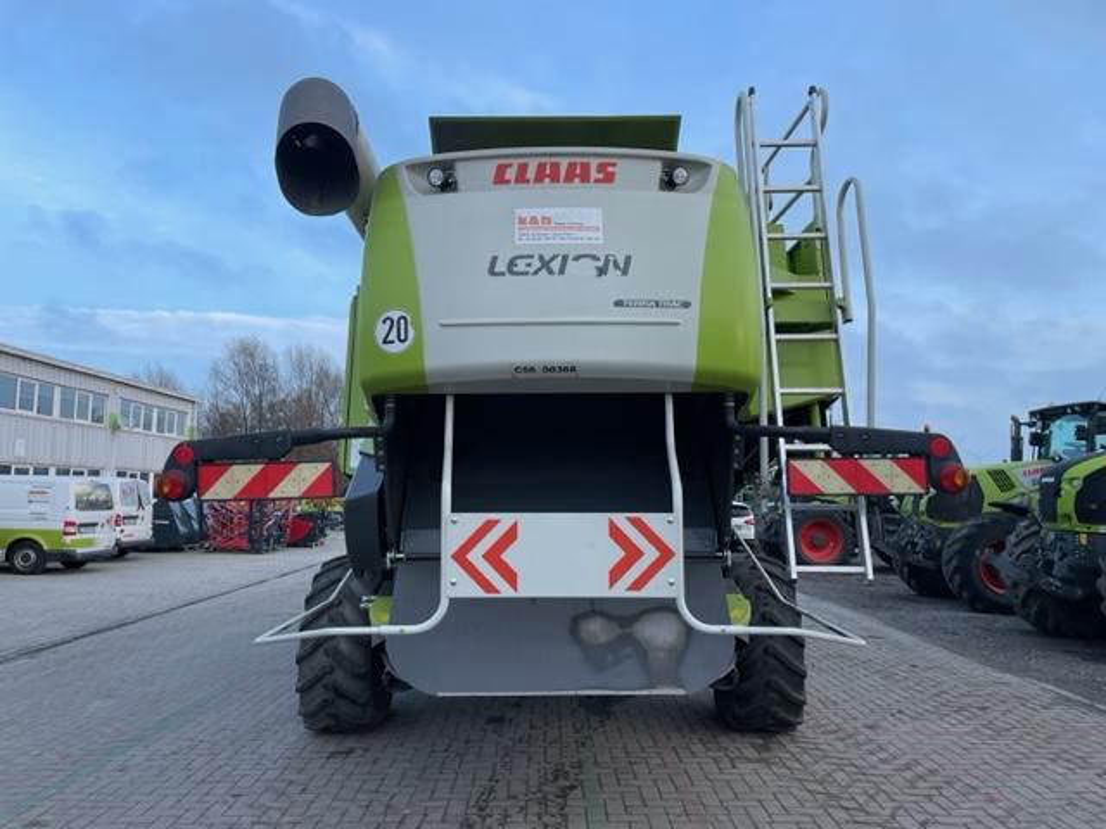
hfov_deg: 67.3
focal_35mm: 26
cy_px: 414
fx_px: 831
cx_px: 553
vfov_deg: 53.1
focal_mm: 4.2
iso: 32
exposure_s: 1/572
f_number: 1.6
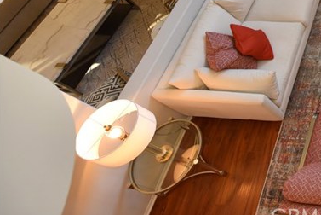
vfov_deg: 28.8
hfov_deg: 33.6
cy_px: -63
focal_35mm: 38
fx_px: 339
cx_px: 433
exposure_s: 1/80
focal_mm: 14
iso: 800
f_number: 4.5
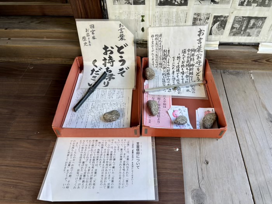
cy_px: 102
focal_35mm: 26
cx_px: 136
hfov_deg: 67.3
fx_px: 204
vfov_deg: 53.1
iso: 100
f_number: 1.6
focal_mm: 5.96
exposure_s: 1/121
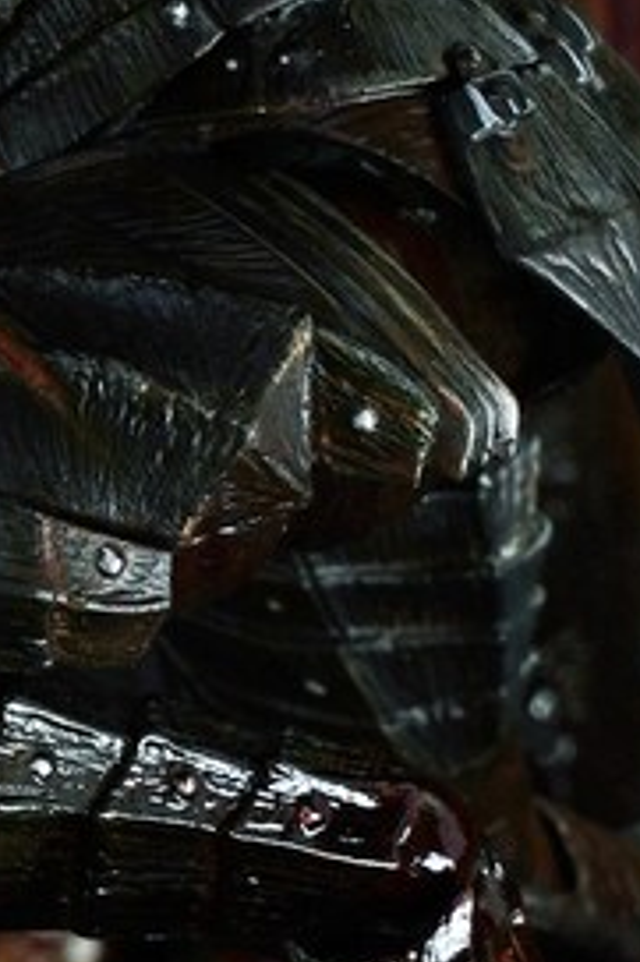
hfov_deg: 2.6
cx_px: -209
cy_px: 226
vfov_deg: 4.0
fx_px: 13910
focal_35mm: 521
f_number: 11
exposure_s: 1/1.25
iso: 80
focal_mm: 70
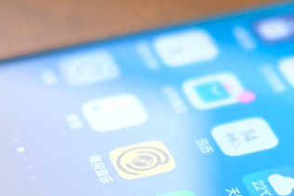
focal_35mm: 227
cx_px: 360
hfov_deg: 9.0
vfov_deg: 6.0
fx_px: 1854
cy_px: 160
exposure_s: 1/60
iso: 800
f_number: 2
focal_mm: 35
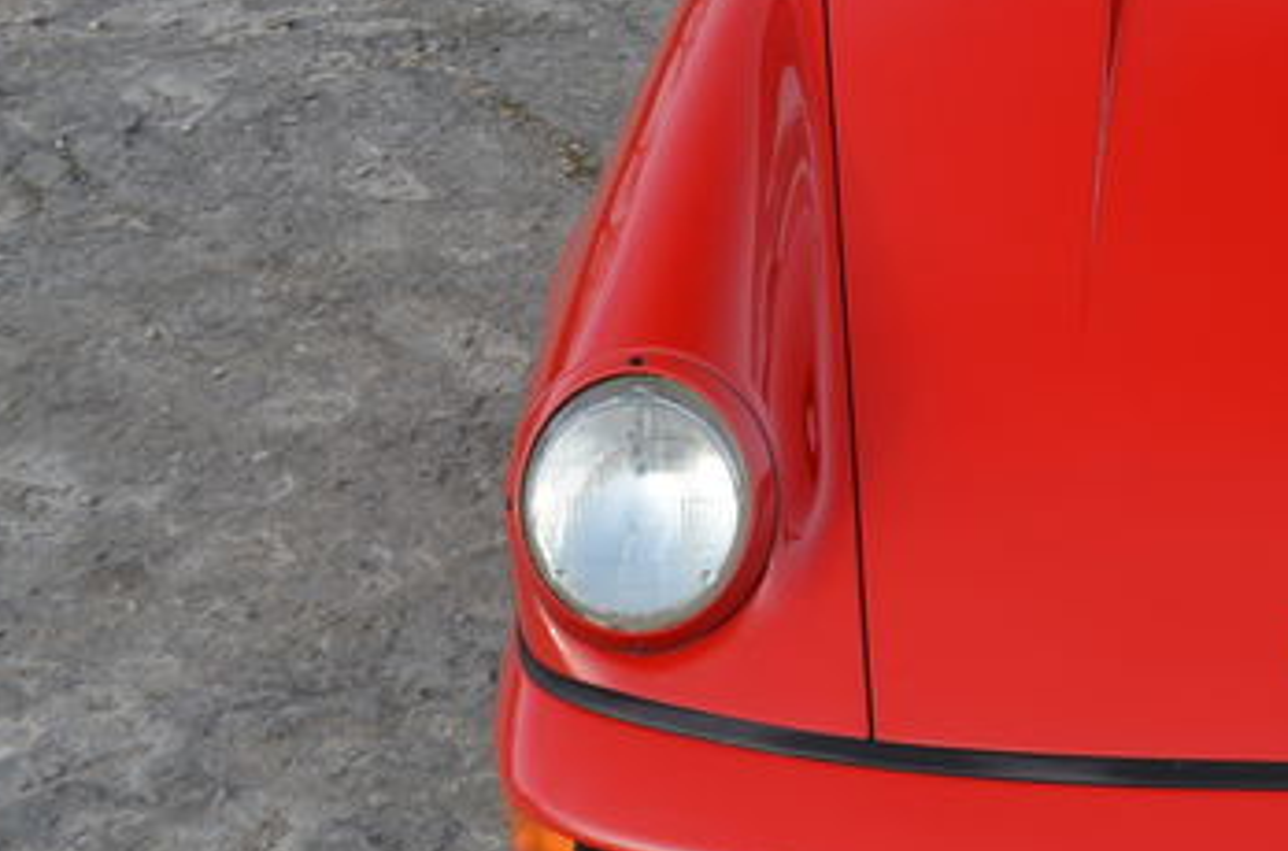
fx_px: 3429
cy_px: 266
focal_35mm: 96
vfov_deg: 14.1
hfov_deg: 20.5
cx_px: 1329
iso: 220
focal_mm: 29
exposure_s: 1/125
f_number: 5.6
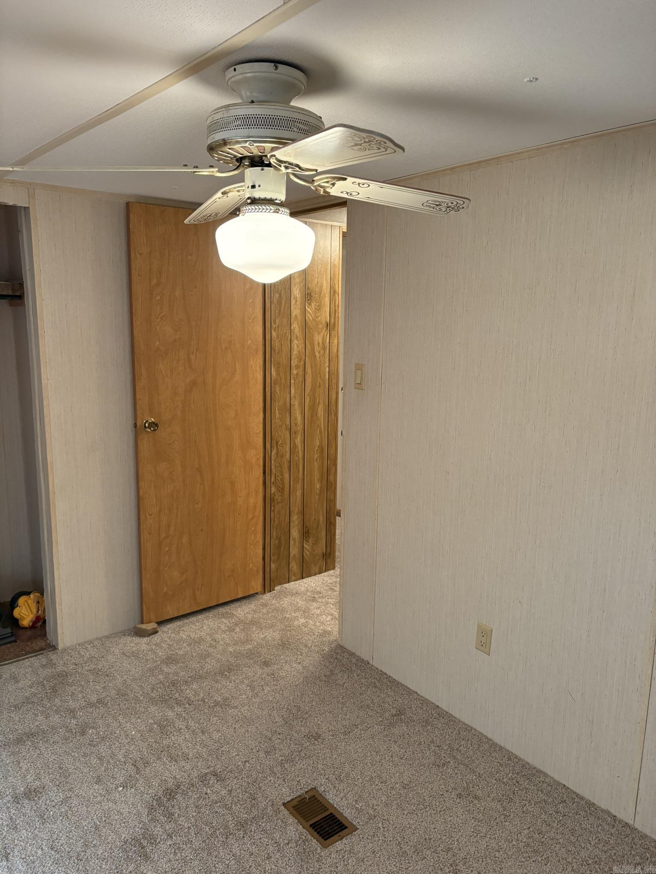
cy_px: 437
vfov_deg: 67.3
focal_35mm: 26
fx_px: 657
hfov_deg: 53.1
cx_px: 328
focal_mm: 5.96
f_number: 1.6
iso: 200
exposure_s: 1/60
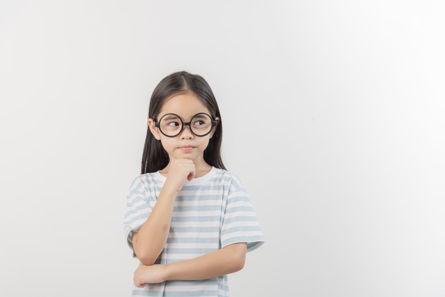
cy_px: 148
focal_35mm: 78
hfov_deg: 26.0
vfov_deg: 17.5
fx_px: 965
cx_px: 222
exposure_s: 1/160
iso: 100
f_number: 8
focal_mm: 78
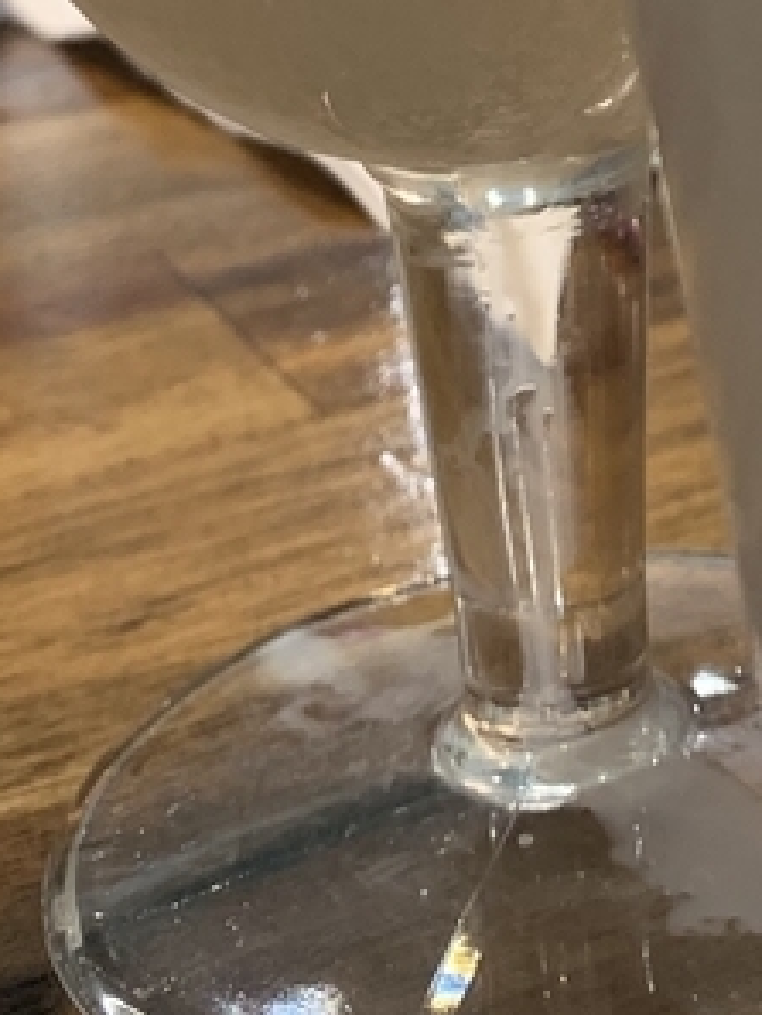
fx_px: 3080
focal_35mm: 105
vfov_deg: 16.9
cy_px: -533
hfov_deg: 13.8
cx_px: 851
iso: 160
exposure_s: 1/50
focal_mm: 4.25
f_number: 1.8
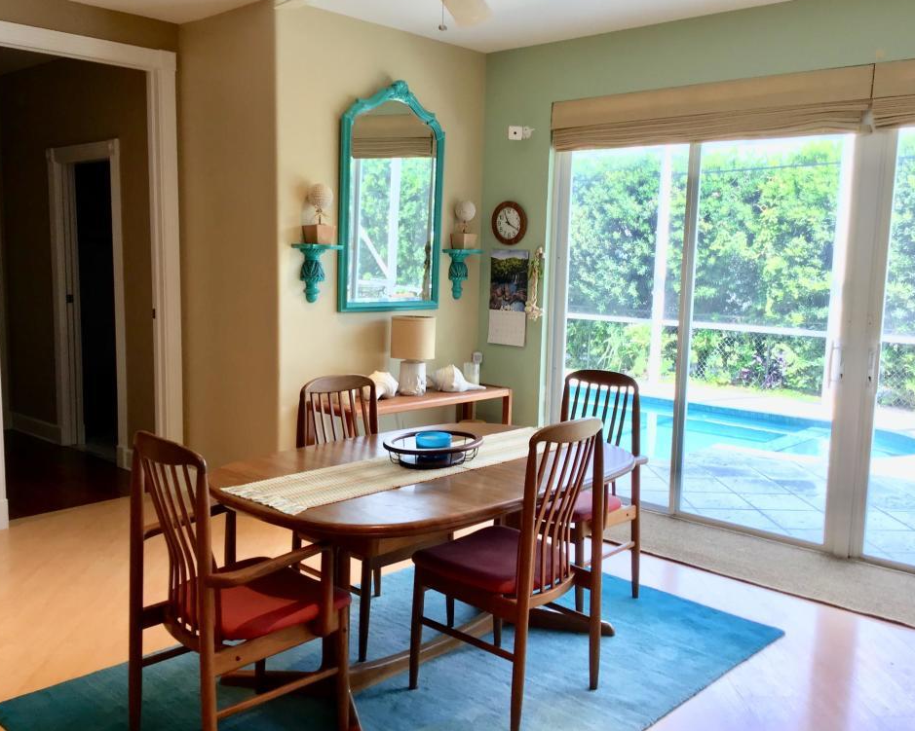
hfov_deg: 54.2
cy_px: 358
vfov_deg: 44.5
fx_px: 894
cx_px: 439
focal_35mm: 33
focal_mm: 3.3
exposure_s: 1/30
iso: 25
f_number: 2.4
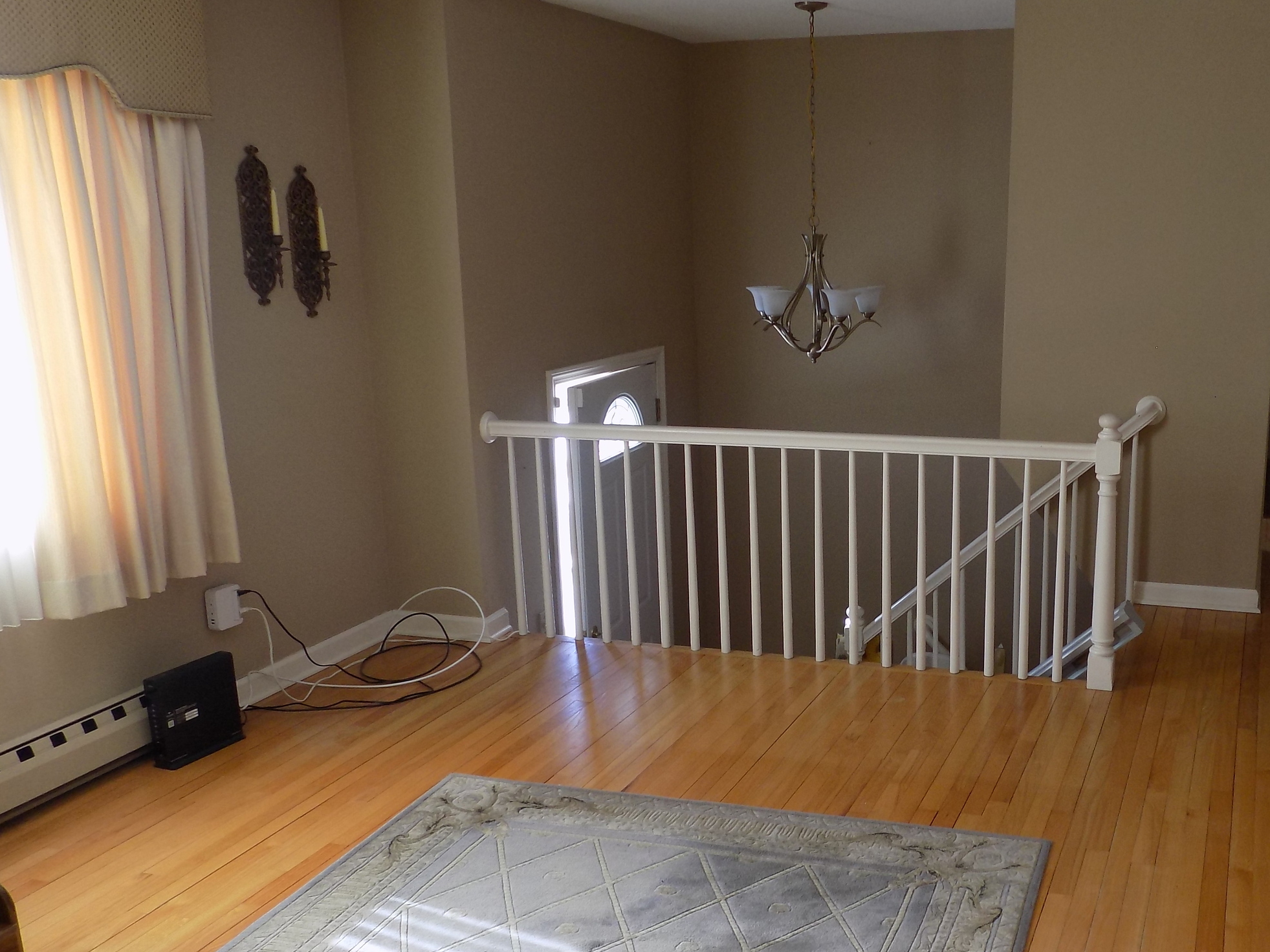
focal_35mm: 36
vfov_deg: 39.5
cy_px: 562
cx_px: 869
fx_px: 1321
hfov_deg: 50.2
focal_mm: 4
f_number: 3.1
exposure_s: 1/30
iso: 100
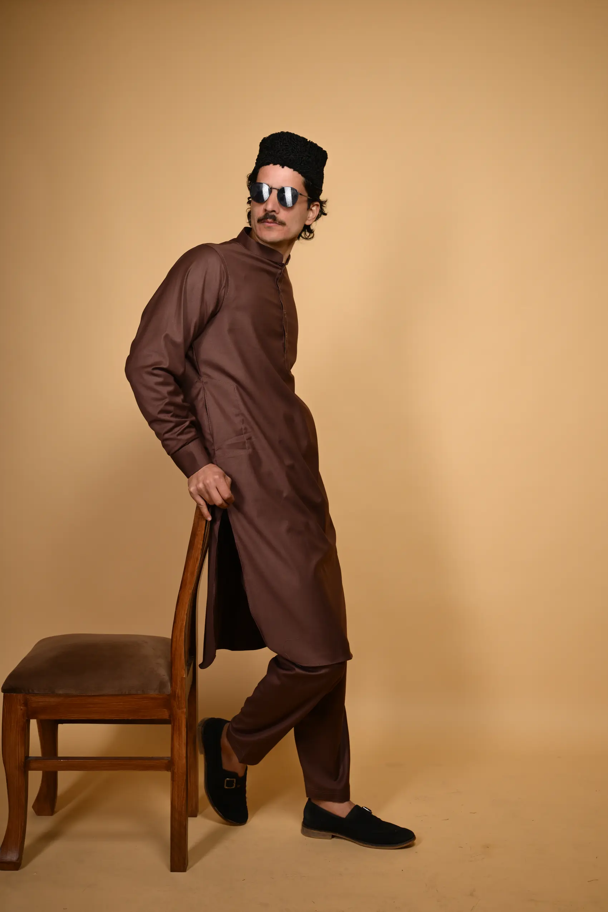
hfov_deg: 31.2
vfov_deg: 45.4
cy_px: 456
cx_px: 304
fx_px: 1089
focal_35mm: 43
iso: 160
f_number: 7.1
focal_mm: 43
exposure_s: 1/200
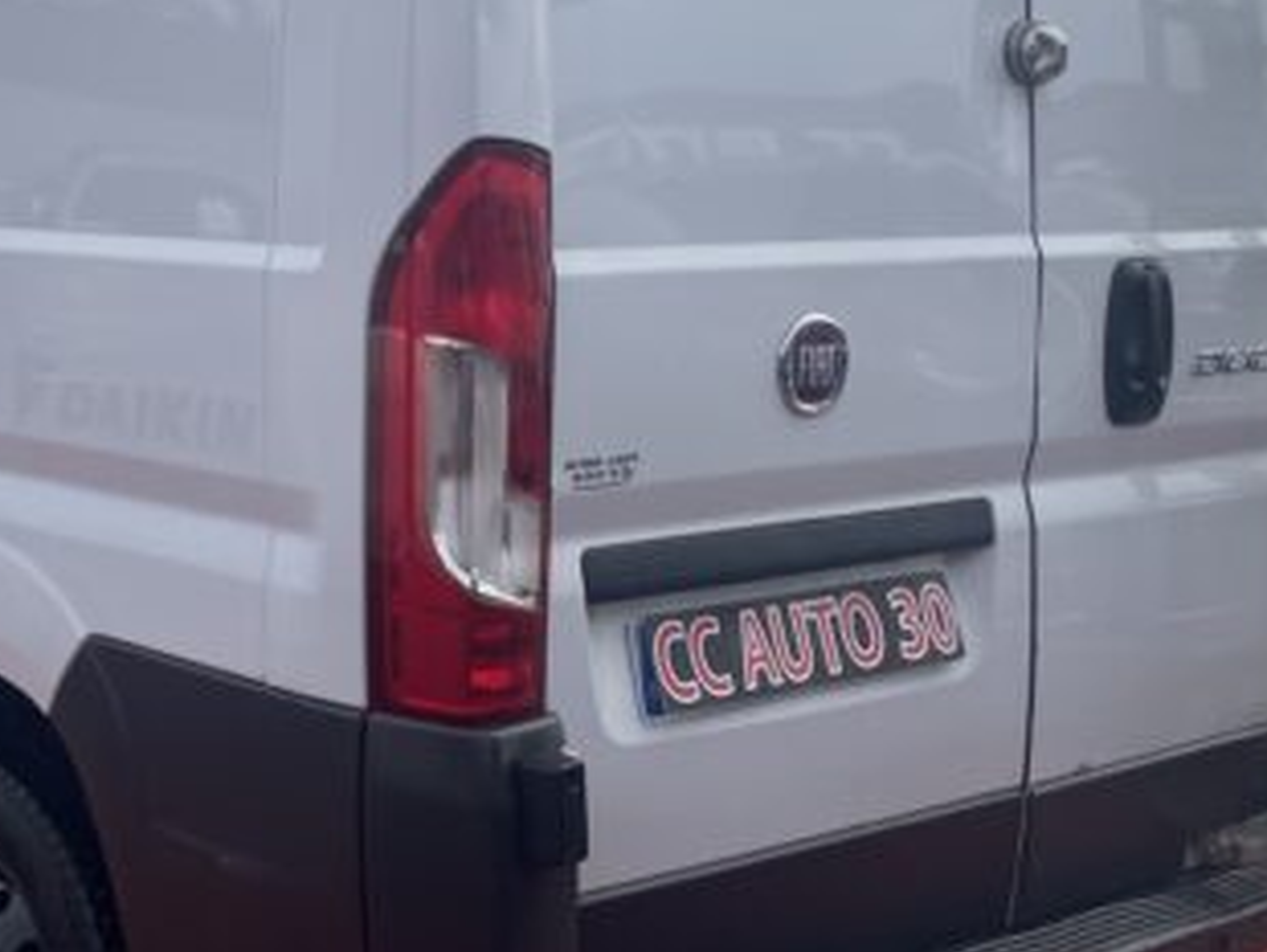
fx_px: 2454
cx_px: 392
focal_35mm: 67
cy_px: 159
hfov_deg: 28.7
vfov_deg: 21.6
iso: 32
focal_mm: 4.2
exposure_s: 1/3509
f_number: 1.6
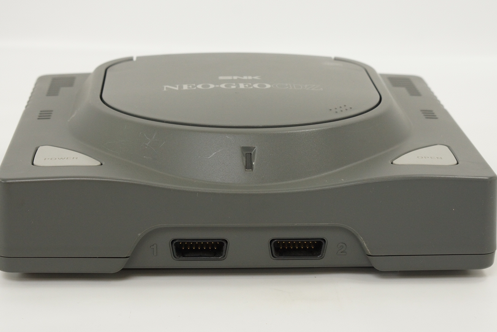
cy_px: 171
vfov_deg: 16.7
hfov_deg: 24.8
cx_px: 250
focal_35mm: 82
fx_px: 1132
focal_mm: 50
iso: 800
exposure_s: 1/40
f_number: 7.1
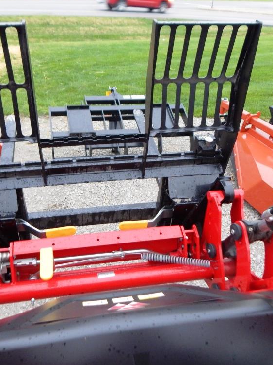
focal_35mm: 30
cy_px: 180
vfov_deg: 60.0
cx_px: 109
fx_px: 316
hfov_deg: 46.5
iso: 400
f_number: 3
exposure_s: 1/10
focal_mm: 4
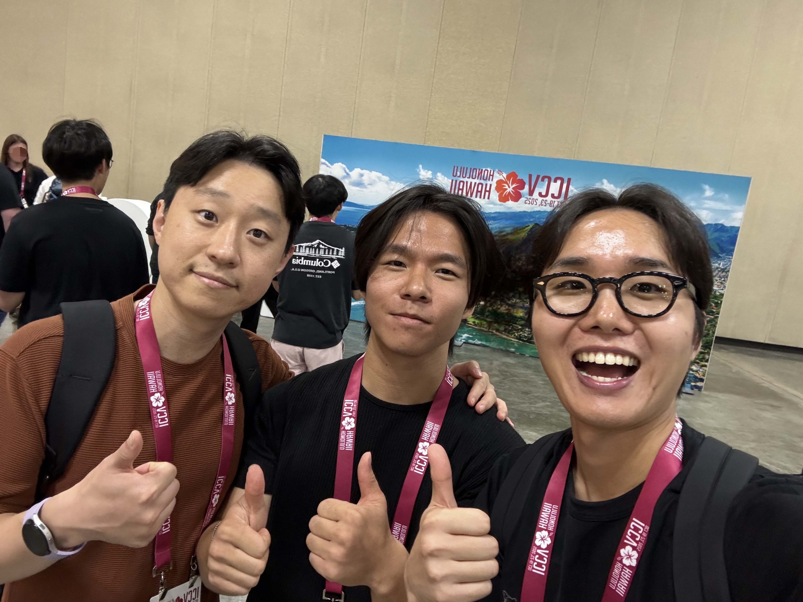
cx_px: 402
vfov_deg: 58.9
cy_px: 301
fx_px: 534
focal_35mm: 23
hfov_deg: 73.9
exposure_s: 1/40
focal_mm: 2.69
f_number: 1.9
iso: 320
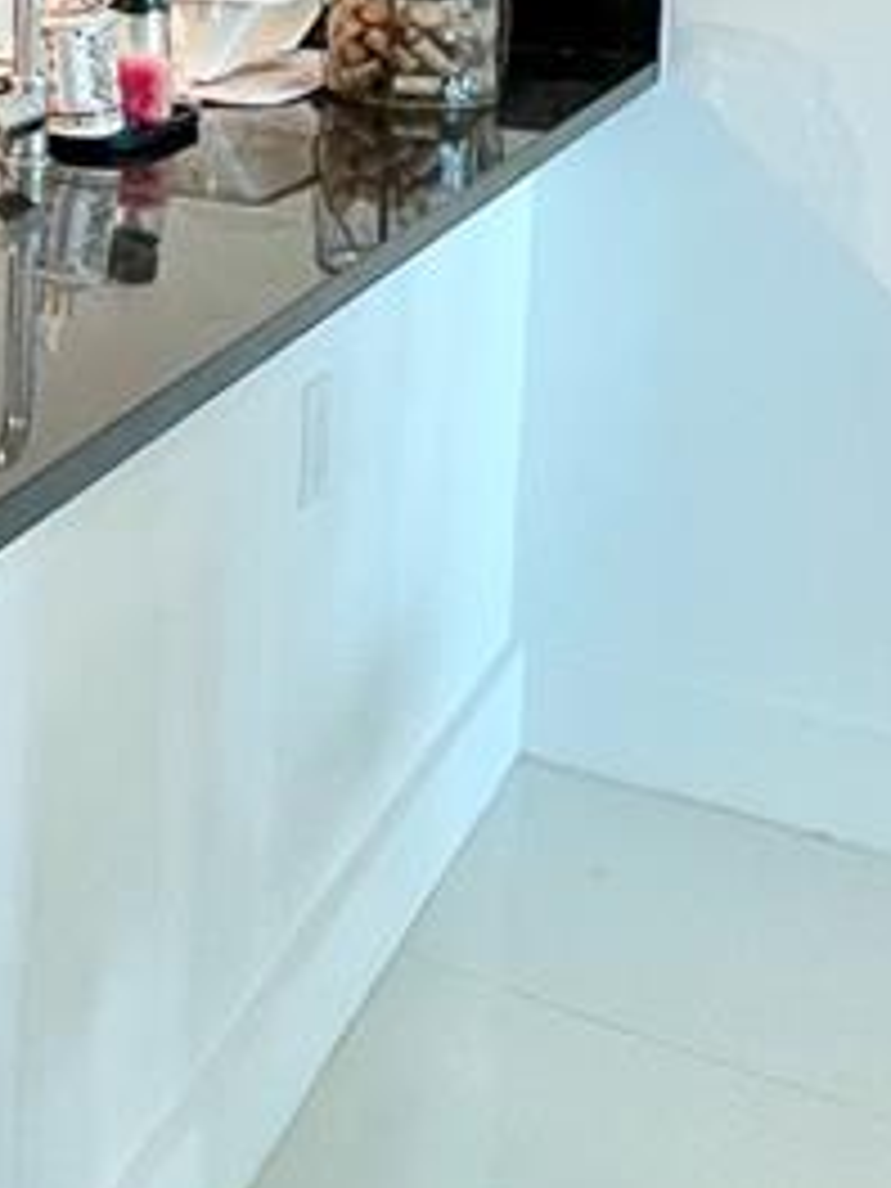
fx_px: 2025
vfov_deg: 29.8
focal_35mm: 59
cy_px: -81
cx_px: -810
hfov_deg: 18.2
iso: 200
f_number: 1.8
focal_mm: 1.57
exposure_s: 1/60
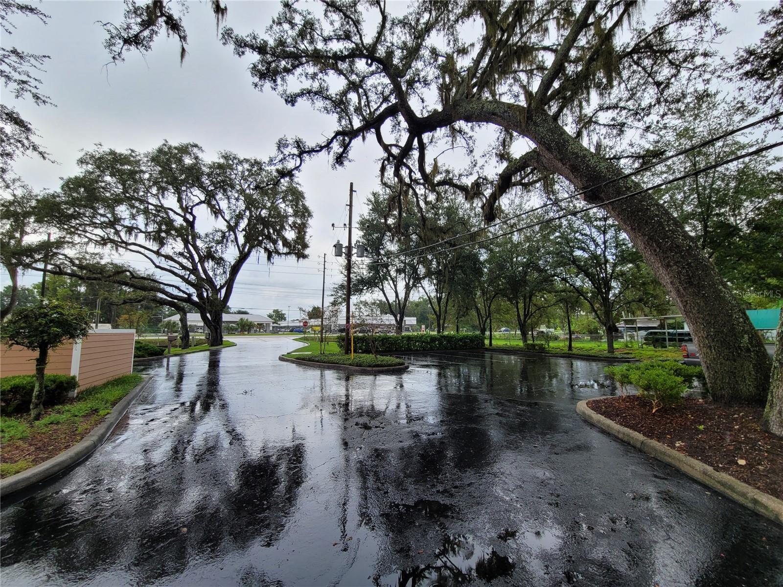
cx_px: 392
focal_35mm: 13
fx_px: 294
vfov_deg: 89.9
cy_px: 294
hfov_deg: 106.2
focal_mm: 2.2
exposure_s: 1/878
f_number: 2.2
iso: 50
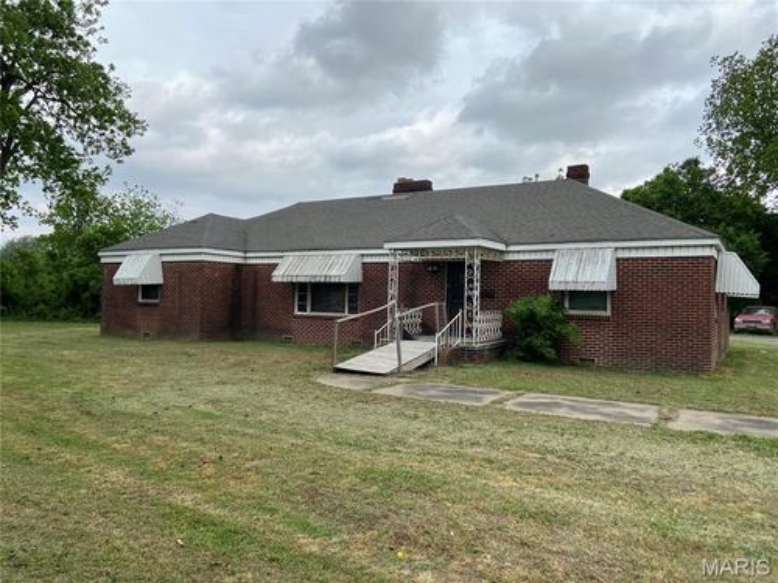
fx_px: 584
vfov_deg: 53.1
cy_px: 292
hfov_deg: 67.3
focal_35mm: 26
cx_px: 389
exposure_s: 1/2967
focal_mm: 4.25
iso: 32
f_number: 1.8
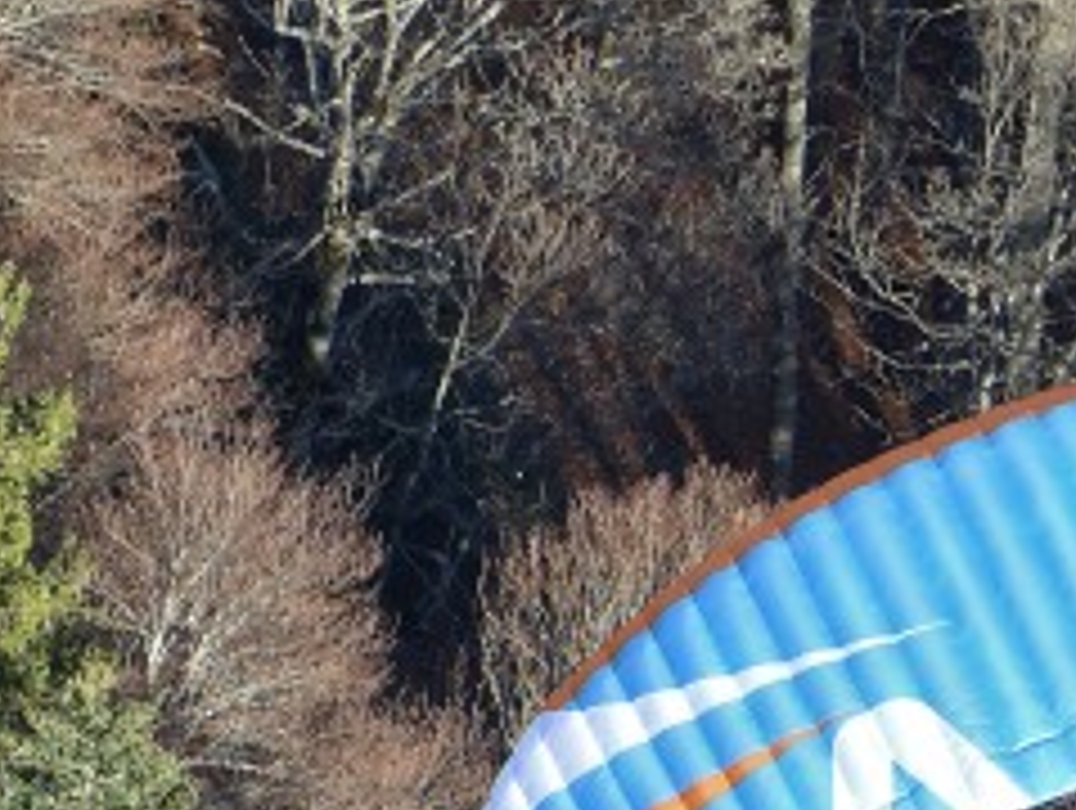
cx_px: 1211
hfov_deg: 3.5
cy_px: 864
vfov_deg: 2.6
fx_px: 17558
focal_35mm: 564
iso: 100
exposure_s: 1/250
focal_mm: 37.9
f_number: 4
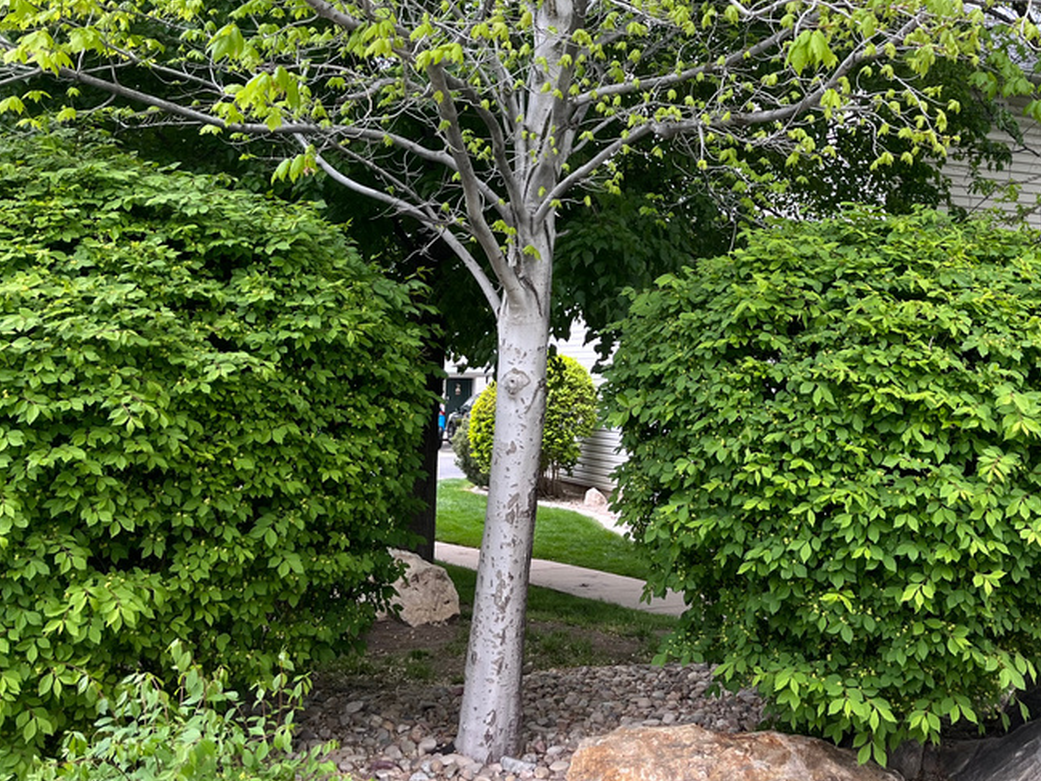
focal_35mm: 41
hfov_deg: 44.7
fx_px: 1233
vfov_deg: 34.4
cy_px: 194
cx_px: 733
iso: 50
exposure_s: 1/309
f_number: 1.6
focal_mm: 5.1
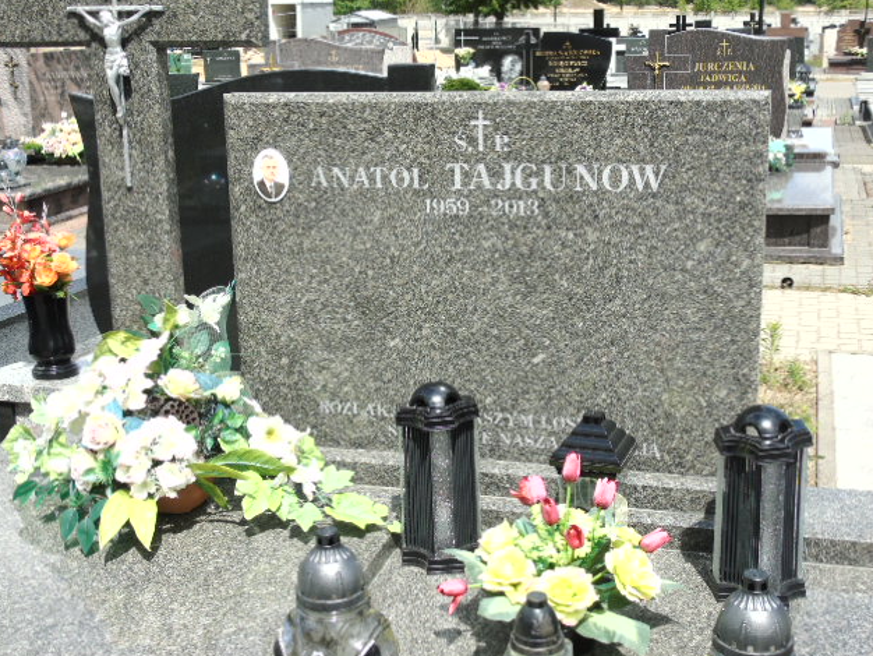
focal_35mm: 47
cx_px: 438
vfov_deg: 30.9
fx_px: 1186
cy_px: 328
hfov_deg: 40.4
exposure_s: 1/500
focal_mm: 8.2
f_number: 4.1
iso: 80
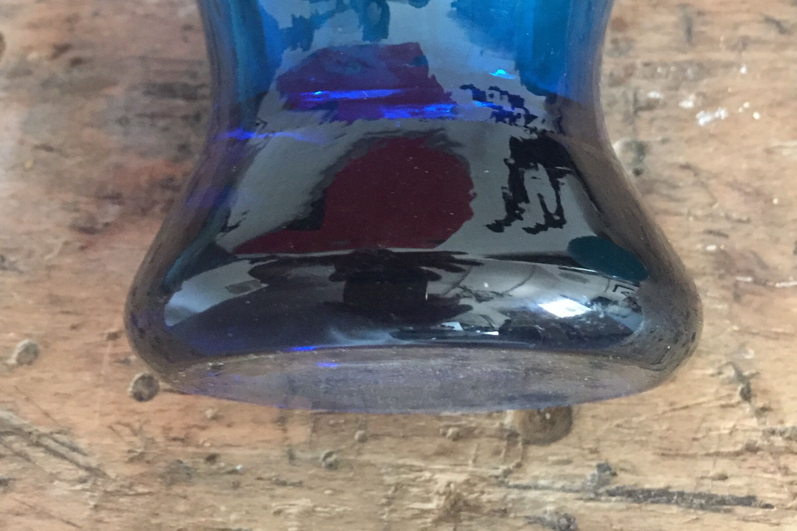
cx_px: 368
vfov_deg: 27.4
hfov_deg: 43.6
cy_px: -50
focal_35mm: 45
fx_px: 996
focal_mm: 4.15
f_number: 2.2
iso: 250
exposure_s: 1/17
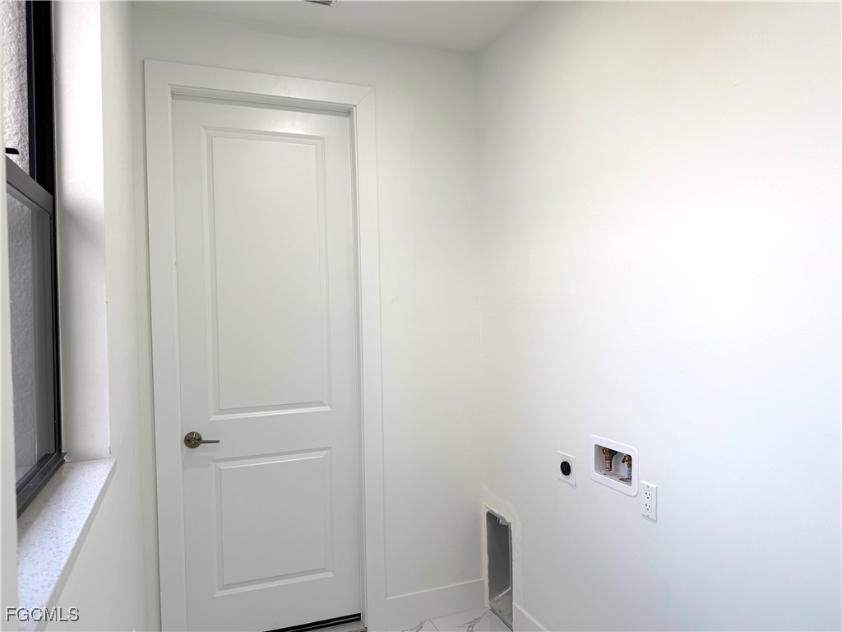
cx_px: 421
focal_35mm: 24
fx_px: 584
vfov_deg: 56.8
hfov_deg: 71.6
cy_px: 316
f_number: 1.78
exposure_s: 1/166
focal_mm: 6.76
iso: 64
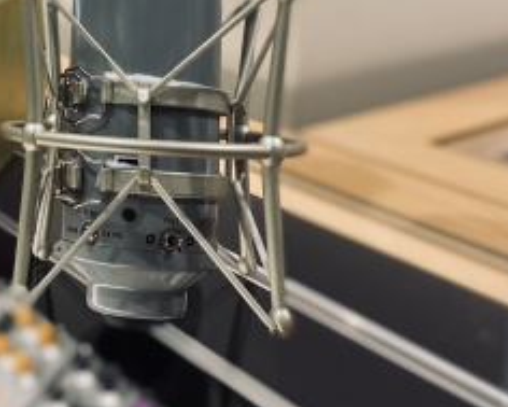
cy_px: 19
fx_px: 842
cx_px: -17
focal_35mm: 56
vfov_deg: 26.0
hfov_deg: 30.8
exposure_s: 1/120
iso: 80
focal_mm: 4.25
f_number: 1.8
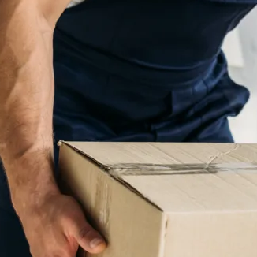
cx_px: 278
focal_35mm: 112
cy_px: 175
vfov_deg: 15.5
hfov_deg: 15.2
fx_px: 941
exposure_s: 1/200
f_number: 4
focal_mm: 42
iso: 200
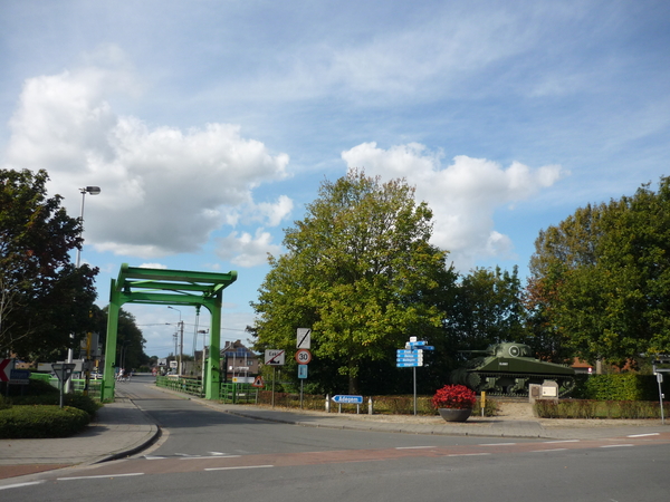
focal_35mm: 33
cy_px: 251
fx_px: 639
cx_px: 335
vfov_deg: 42.9
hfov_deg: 55.4
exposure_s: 1/200
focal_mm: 5.5
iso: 100
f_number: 8
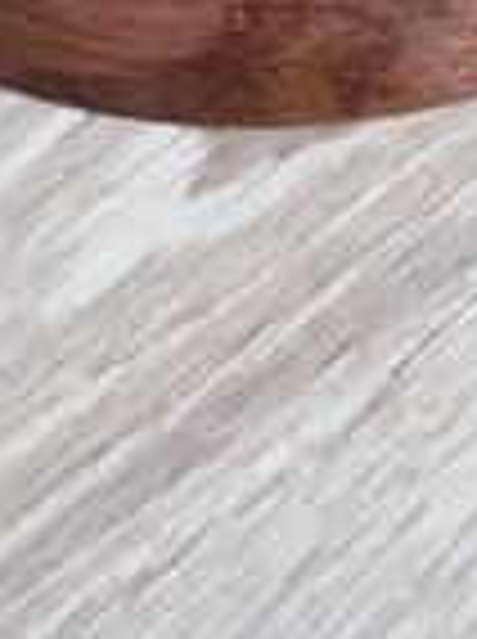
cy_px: -756
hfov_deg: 11.2
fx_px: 2414
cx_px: 387
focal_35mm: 131
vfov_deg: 12.6
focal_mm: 4.15
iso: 125
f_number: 2.2
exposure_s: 1/33
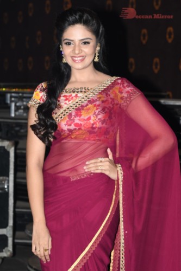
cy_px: 136
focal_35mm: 147
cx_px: 90
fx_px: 1109
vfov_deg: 14.0
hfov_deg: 9.3
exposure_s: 1/60
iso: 640
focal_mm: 98
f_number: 6.3
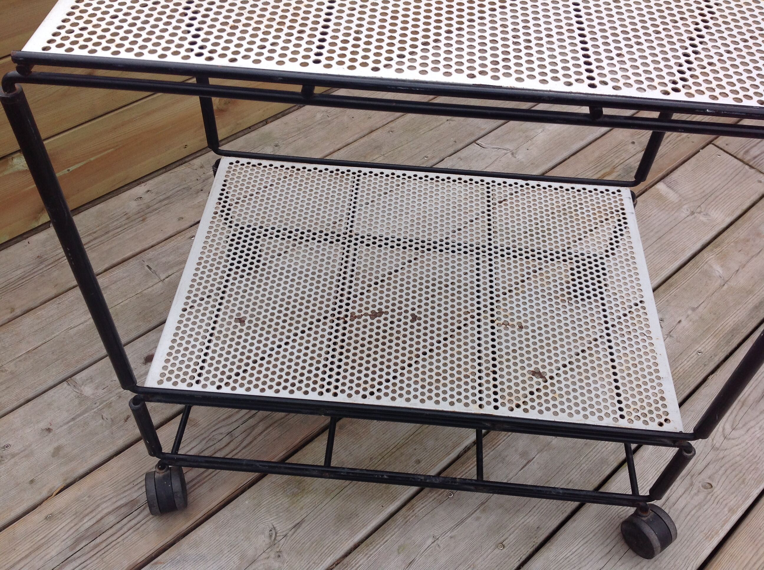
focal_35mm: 35
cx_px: 382
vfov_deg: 40.6
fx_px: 771
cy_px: 285
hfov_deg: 52.7
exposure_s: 1/1209
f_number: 2.4
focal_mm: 4.28
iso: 50
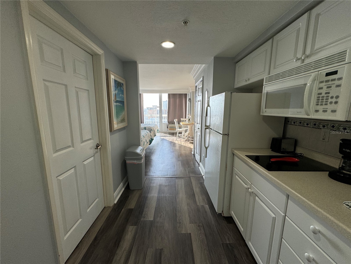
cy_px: 132
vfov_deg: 85.7
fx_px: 142
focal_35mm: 14
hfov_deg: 102.1
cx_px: 176
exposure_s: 1/120
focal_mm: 2.22
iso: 80
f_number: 2.2
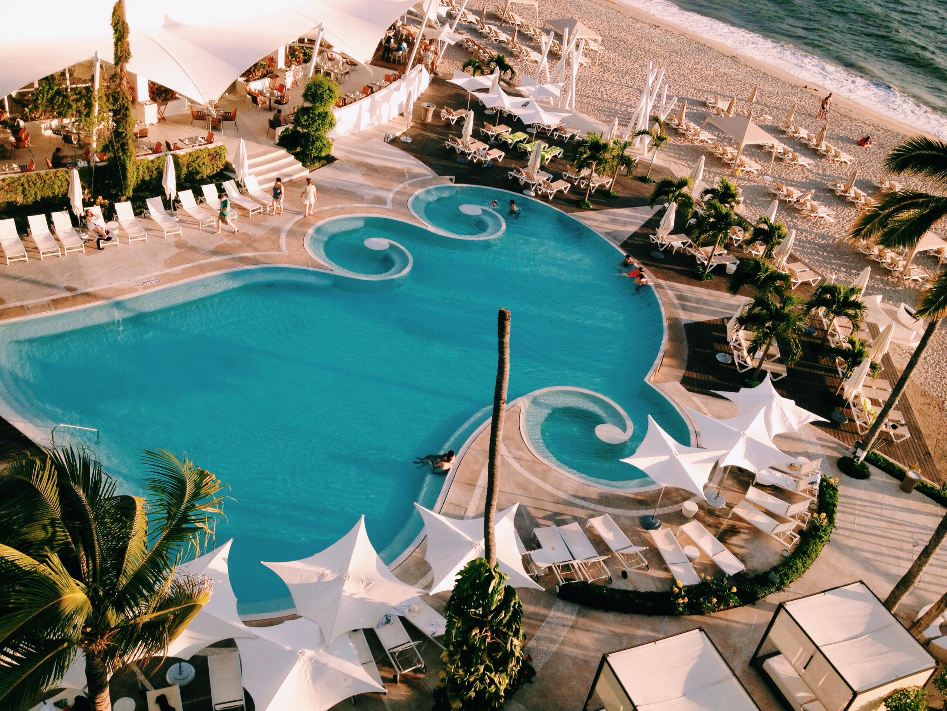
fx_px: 958
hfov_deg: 52.6
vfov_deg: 40.7
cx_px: 474
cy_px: 356
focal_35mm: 35
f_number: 2.4
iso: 50
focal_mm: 4.28
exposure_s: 1/665
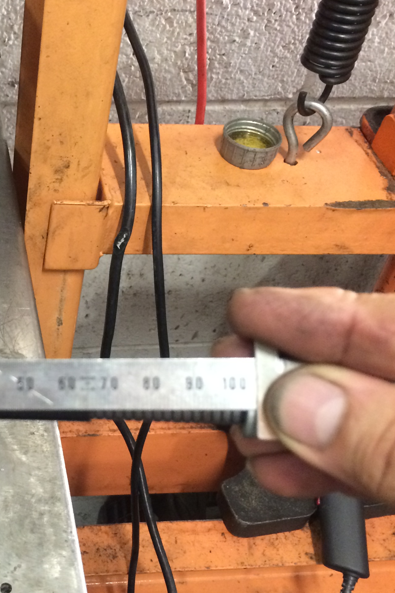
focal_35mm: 51
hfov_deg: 25.5
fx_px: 839
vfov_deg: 38.9
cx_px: 23
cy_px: 319
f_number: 2.2
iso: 320
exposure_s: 1/15
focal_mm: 4.15
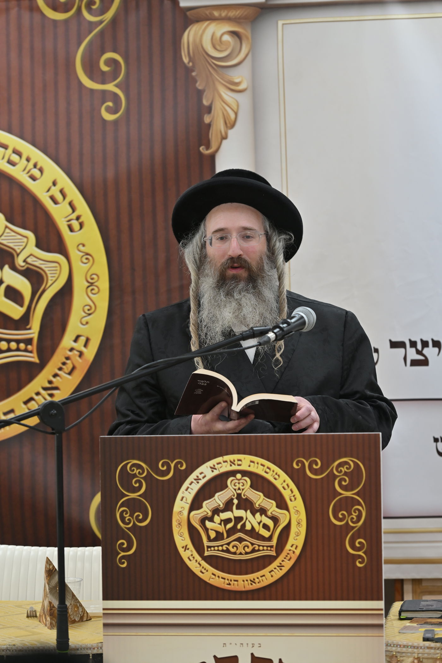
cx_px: 221
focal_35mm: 116
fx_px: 2136
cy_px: 332
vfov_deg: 17.6
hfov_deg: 11.8
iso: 500
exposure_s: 1/200
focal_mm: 116
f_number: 4
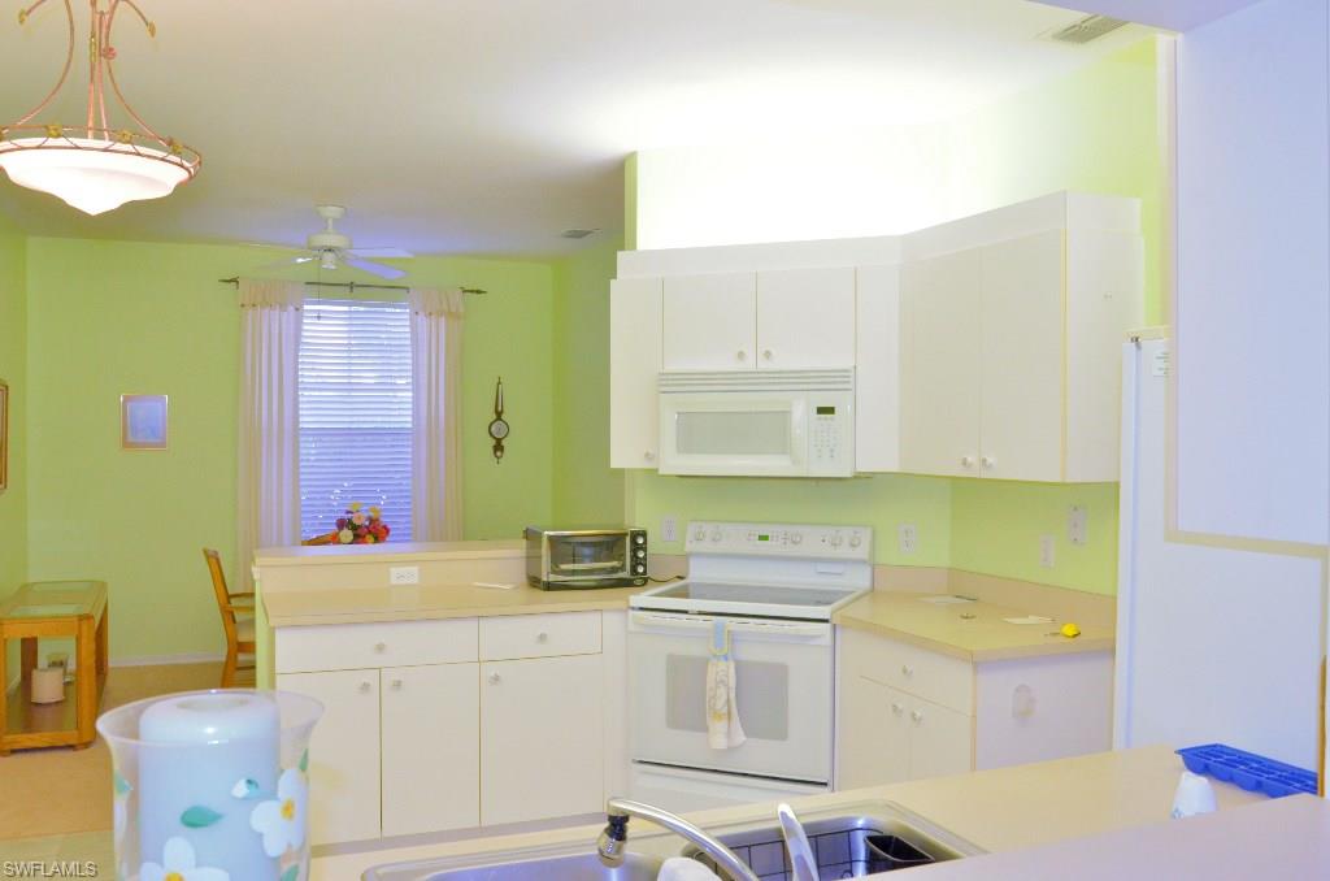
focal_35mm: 32
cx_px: 665
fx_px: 1161
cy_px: 440
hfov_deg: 59.6
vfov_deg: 41.5
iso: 2500
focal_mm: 21
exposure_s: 1/100
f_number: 8
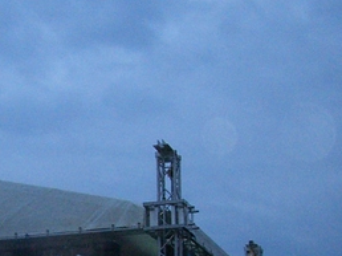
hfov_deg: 16.3
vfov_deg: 12.3
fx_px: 1165
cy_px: 301
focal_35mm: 118
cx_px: -15
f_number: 2.7
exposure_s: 1/60
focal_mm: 6.2
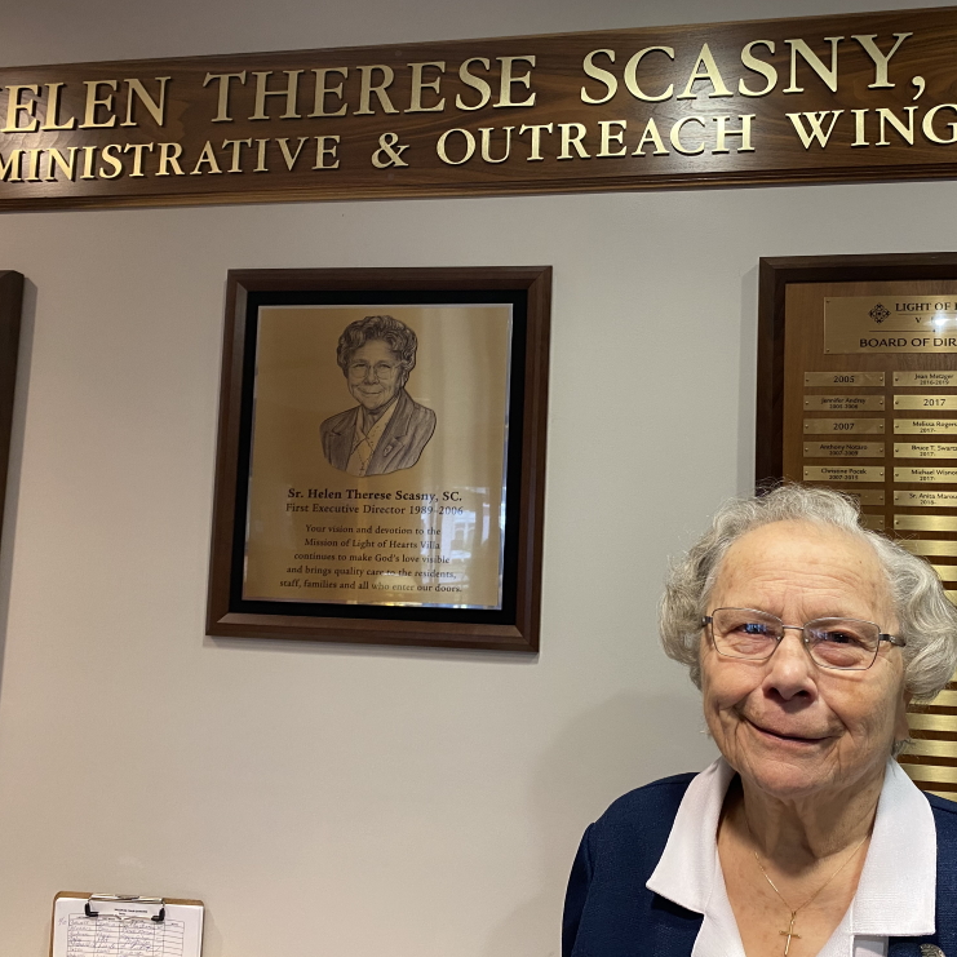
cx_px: 558
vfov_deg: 52.5
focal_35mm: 31
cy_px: 480
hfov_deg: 52.3
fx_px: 970
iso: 160
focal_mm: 4.25
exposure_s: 1/60
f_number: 1.8
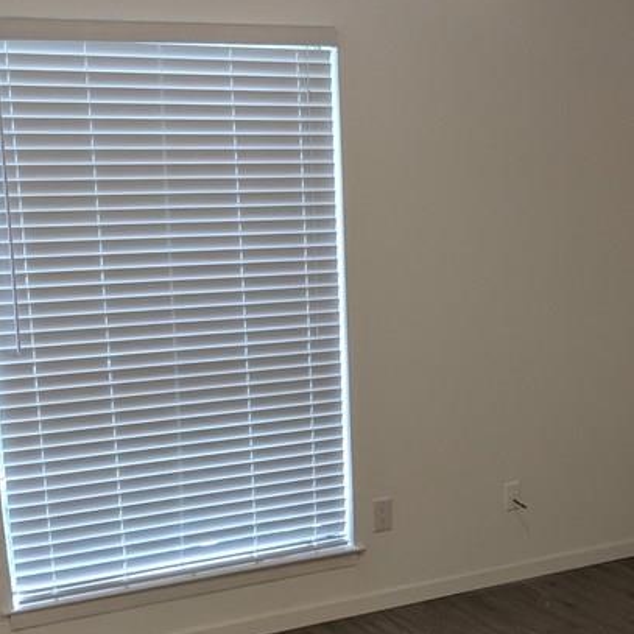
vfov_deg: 28.3
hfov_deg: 28.2
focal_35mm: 60
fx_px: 1243
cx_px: 472
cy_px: 464
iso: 123
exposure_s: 1/120
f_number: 1.8
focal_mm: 4.44
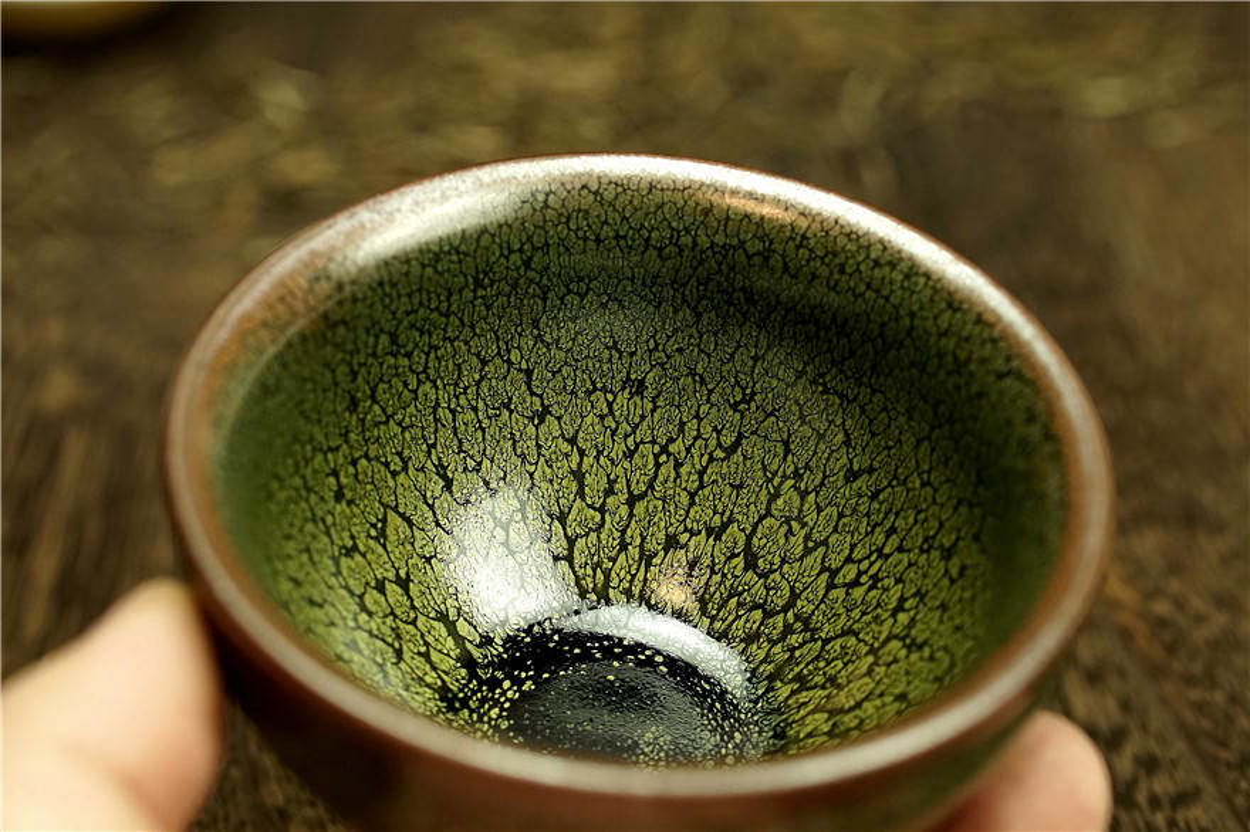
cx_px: 625
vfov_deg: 18.2
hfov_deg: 27.0
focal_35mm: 75
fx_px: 2603
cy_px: 416
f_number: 4
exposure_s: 1/80
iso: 640
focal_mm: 50
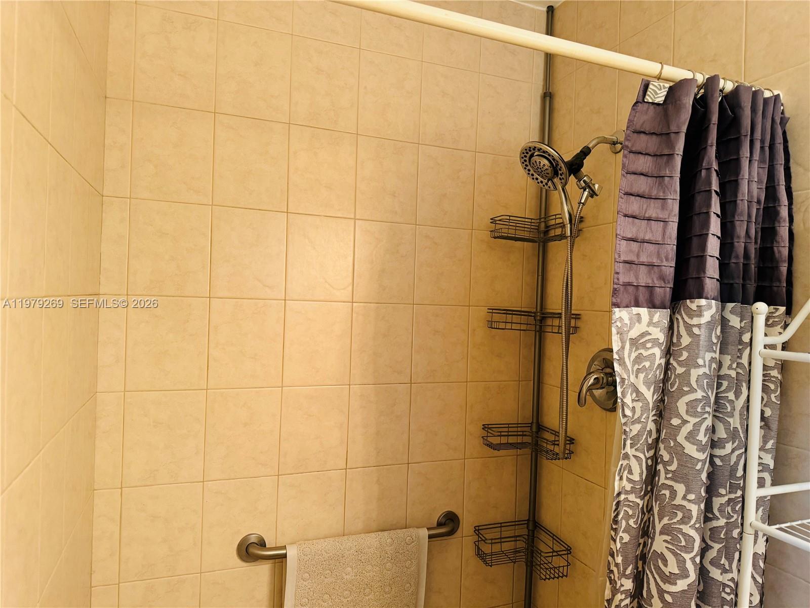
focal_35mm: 24
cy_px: 304
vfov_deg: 56.8
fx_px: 562
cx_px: 405
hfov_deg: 71.6
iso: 320
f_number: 1.78
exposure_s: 1/60
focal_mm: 6.76
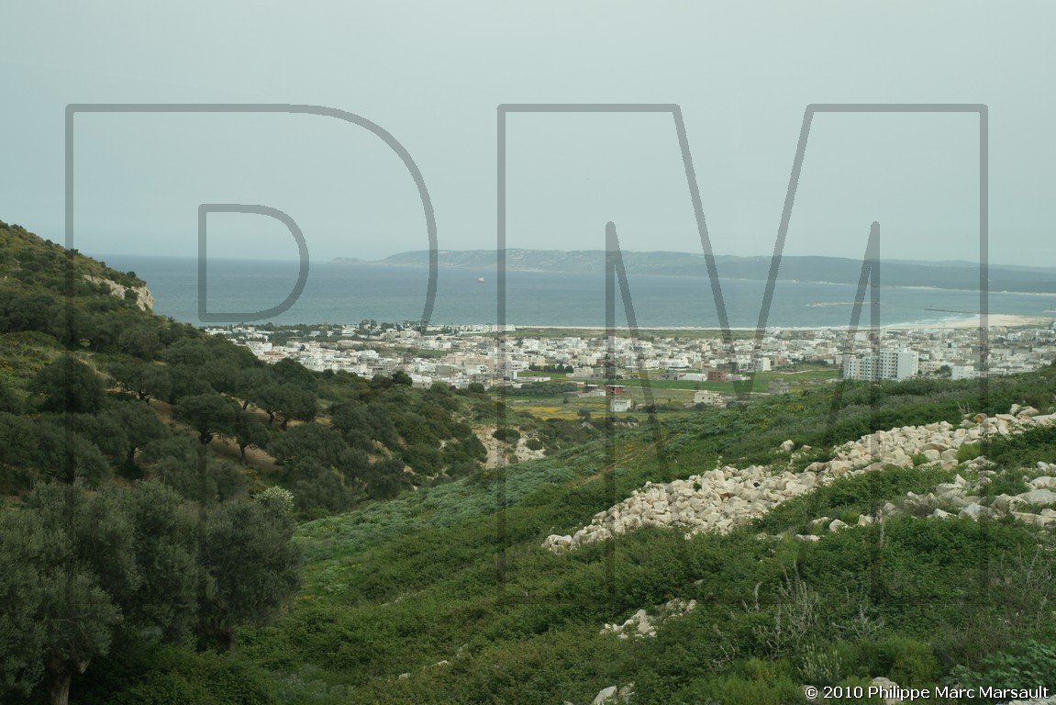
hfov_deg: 39.6
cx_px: 528
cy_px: 352
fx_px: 1467
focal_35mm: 50
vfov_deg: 27.0
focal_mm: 50
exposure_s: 1/320
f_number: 6.3
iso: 100
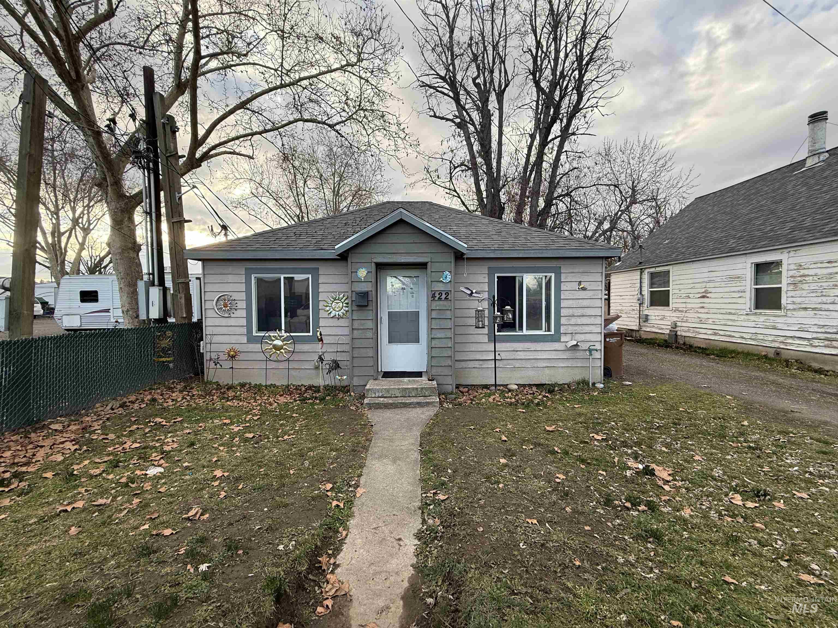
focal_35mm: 14
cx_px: 419
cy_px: 314
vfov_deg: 85.7
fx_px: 339
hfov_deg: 102.1
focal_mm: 2.22
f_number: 2.2
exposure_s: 1/205
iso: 64
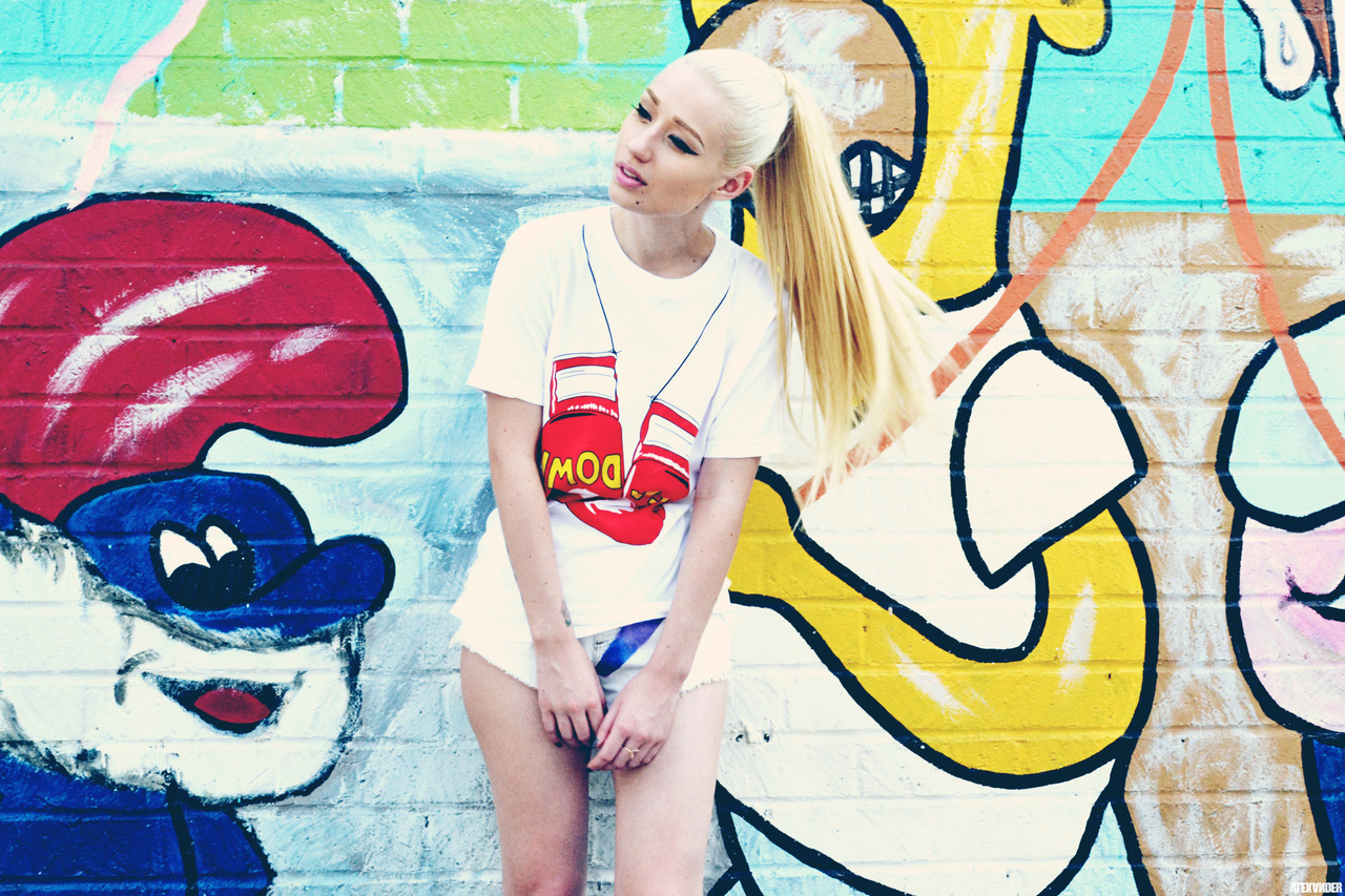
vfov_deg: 36.9
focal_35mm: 36
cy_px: 448
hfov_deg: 53.1
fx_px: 1345
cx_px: 672
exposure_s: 1/100
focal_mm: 24
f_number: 22
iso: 800
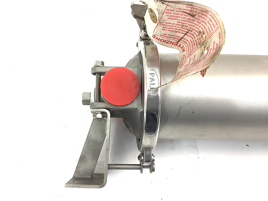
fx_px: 240
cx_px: 134
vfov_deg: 45.4
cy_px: 100
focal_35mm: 31
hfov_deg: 58.3
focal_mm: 3.3
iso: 125
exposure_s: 1/50
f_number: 2.4
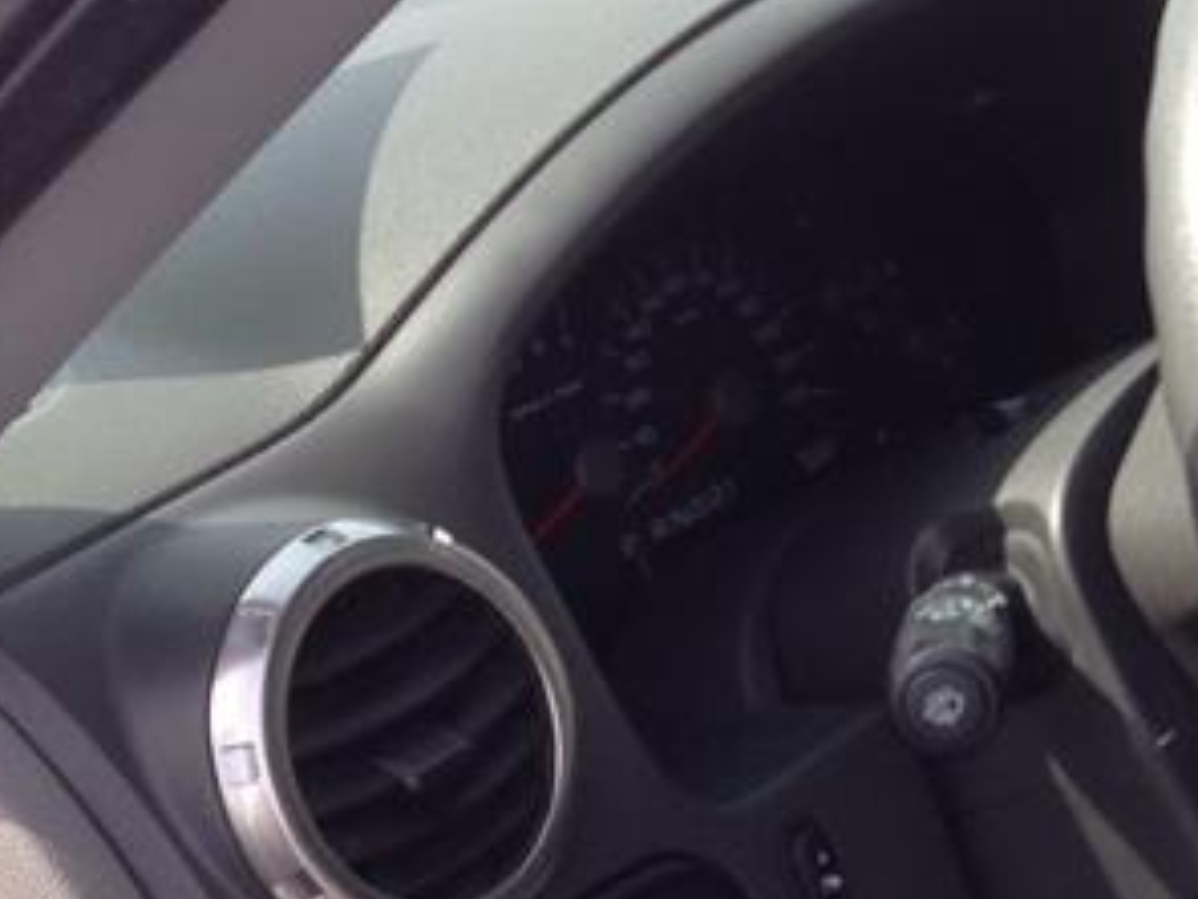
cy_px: 518
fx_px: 3945
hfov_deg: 16.0
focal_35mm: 114
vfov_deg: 13.0
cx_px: 1752
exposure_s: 1/364
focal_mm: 4.13
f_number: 2.4
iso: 50
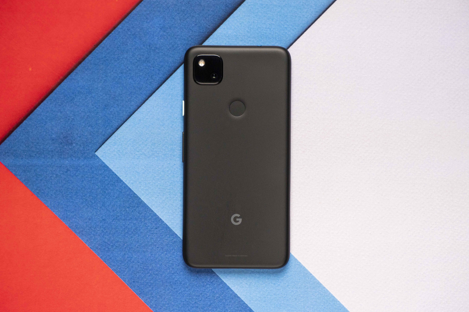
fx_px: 1615
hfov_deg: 16.5
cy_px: 156
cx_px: 236
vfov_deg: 11.1
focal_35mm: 124
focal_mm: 78
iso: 1000
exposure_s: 1/100
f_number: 6.3
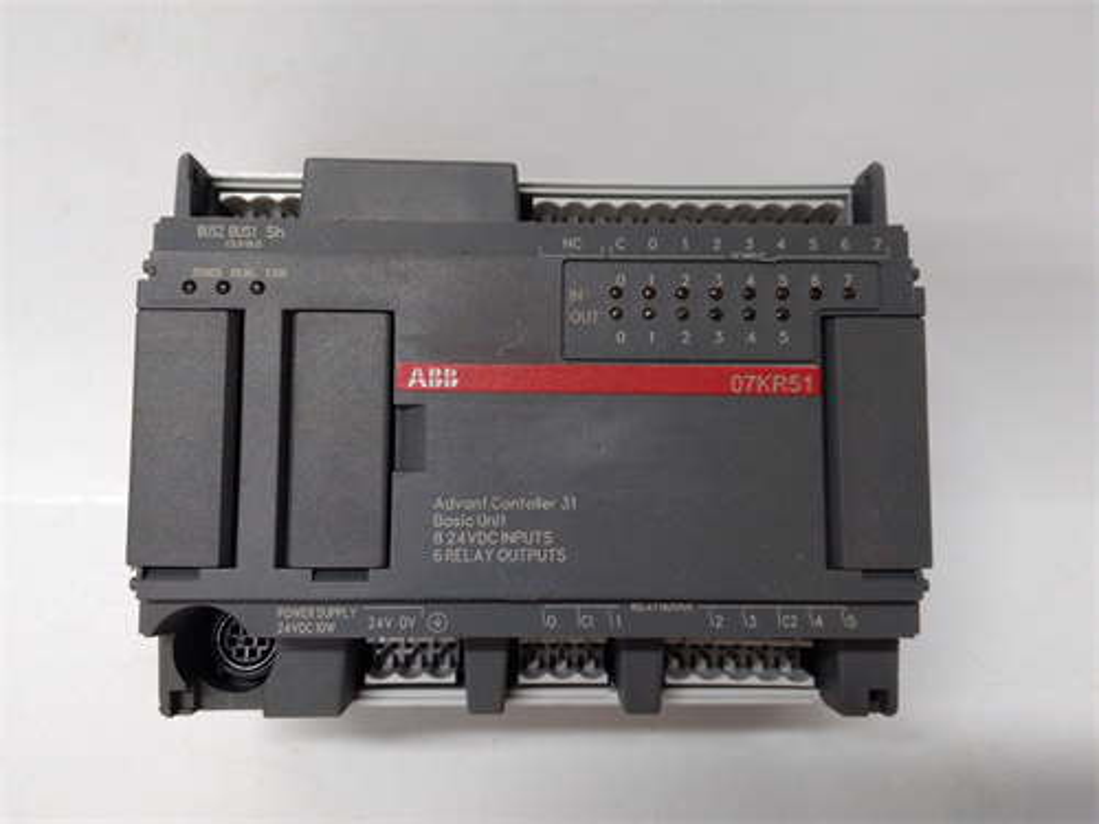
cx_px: 550
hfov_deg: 65.3
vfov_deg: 51.4
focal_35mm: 27
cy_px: 412
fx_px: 857
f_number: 2
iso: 277
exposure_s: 1/33
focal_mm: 3.79
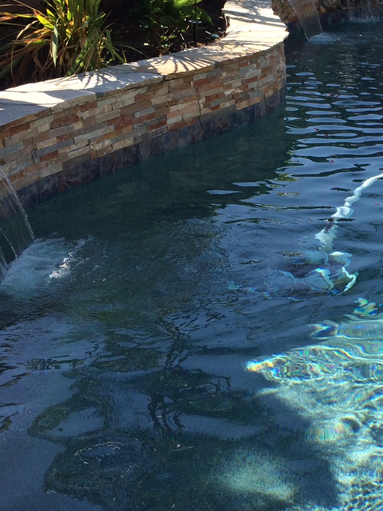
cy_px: 217
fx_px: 974
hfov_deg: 21.0
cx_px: 434
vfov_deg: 29.4
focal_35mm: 66
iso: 32
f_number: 2.2
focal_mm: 4.12
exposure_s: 1/1080
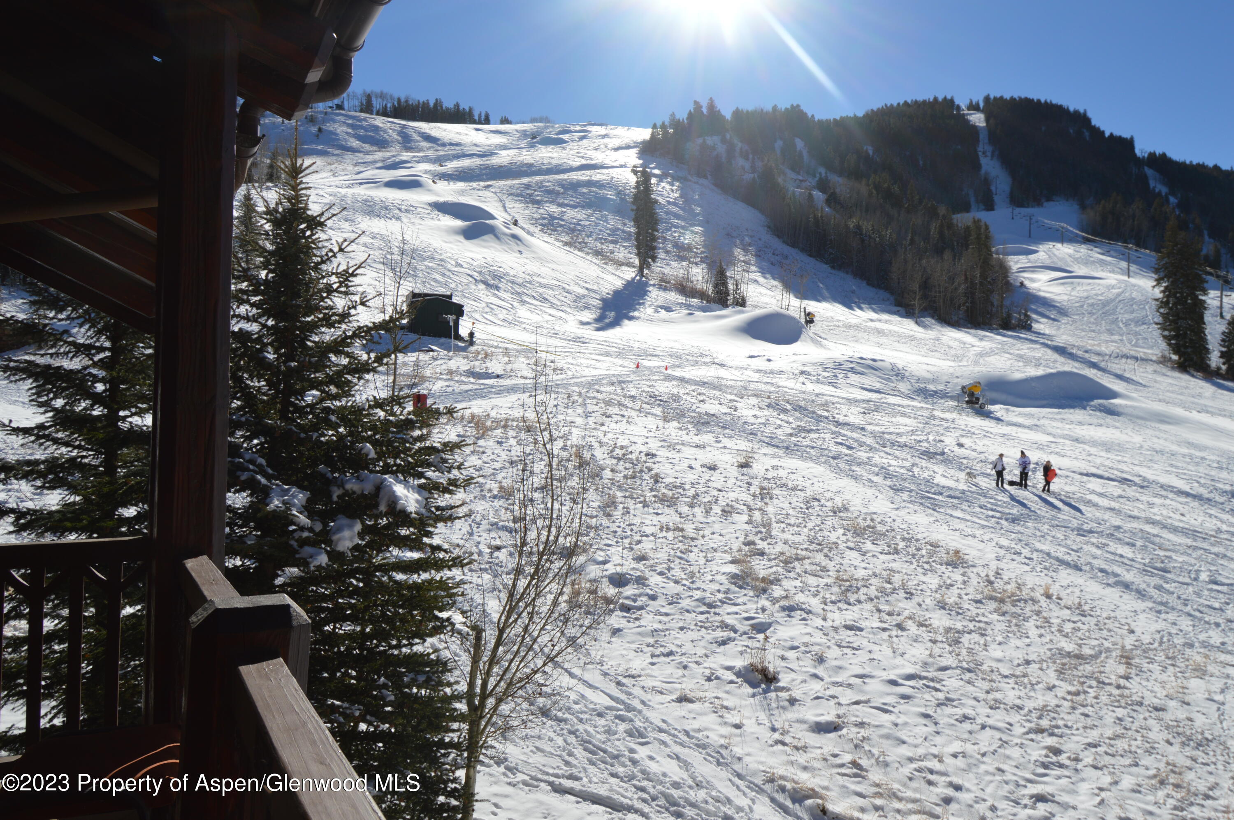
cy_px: 410
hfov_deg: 73.8
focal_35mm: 24
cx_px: 617
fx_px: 822
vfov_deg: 53.0
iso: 100
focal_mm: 16
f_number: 9
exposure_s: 1/320
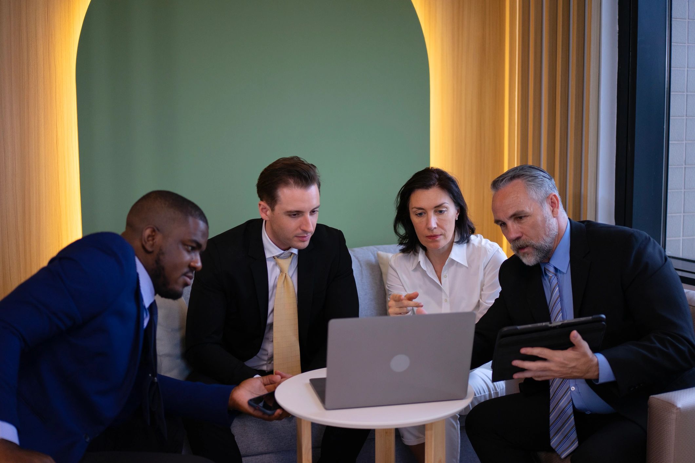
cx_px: 348
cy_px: 232
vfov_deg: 29.9
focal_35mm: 45
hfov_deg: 43.6
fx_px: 869
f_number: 1.8
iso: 500
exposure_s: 1/500
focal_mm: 45
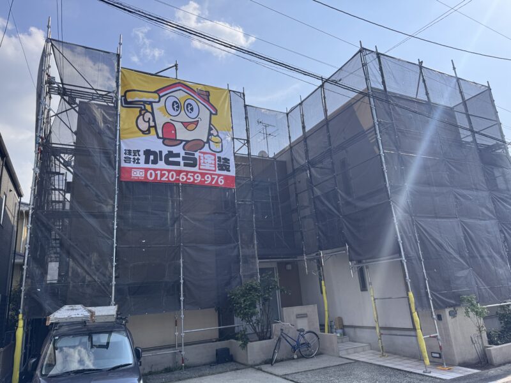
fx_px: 354
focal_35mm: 24
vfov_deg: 56.8
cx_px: 256
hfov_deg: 71.6
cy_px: 192
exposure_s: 1/2959
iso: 80
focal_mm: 6.76
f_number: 1.78
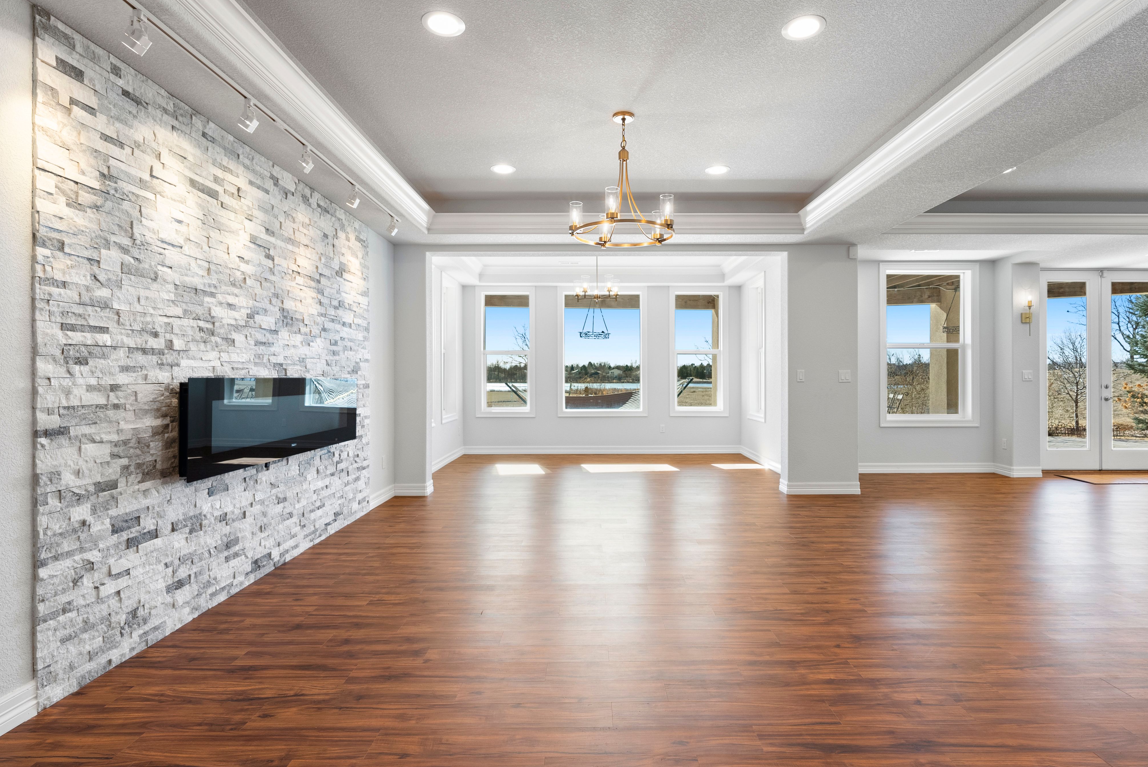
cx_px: 598
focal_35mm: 18
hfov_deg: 89.9
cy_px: 380
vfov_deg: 67.5
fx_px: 574
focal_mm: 17
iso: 640
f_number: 8
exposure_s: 1/13
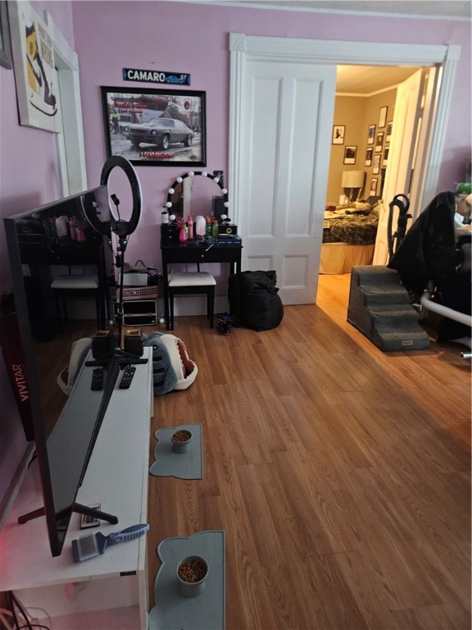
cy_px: 315
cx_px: 236
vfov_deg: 73.9
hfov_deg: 58.9
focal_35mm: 23
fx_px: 418
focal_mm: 5.4
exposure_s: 1/24
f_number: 1.8
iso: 800
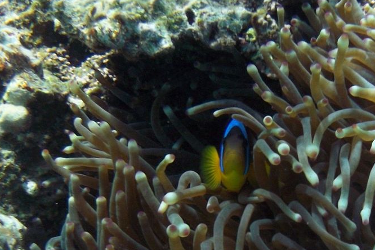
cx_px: 289
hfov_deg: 22.6
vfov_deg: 15.1
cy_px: 239
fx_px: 927
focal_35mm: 89
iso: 80
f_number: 4.5
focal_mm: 6.3
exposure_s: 1/250
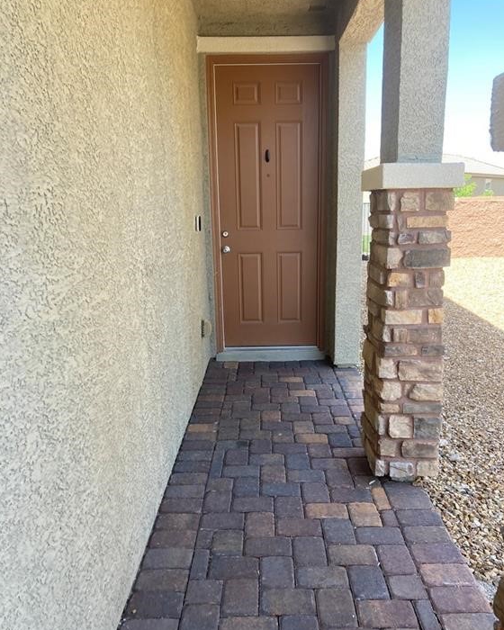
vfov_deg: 58.7
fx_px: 559
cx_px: 256
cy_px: 339
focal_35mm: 30
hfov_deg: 48.5
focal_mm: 3.99
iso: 20
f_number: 1.8
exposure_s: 1/126
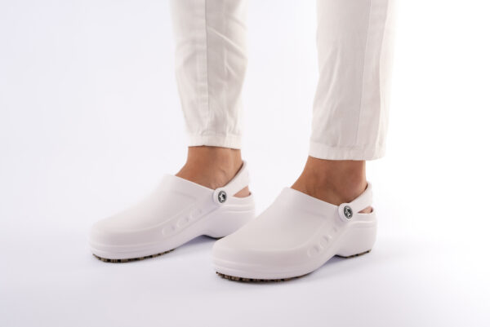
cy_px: 164
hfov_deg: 28.8
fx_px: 953
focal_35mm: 70
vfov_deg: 19.5
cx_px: 245
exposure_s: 1/200
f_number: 8
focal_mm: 70
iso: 800
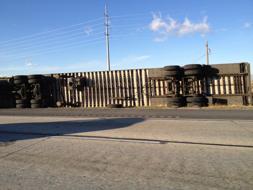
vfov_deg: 40.7
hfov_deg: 52.6
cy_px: 95
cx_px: 126
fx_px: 256
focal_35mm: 35
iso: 64
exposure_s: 1/986
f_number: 2.4
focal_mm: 4.28
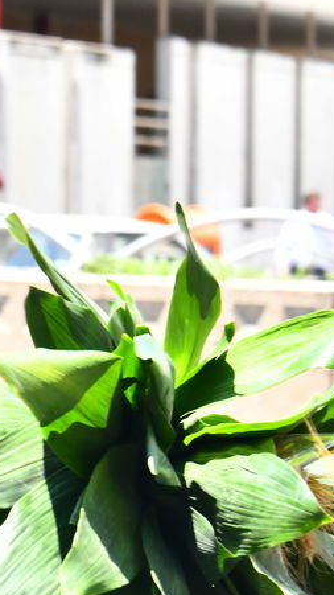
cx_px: -318
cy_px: 444
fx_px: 5024
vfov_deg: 6.8
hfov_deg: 3.8
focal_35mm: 319
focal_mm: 98
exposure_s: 1/640
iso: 1000
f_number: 6.3
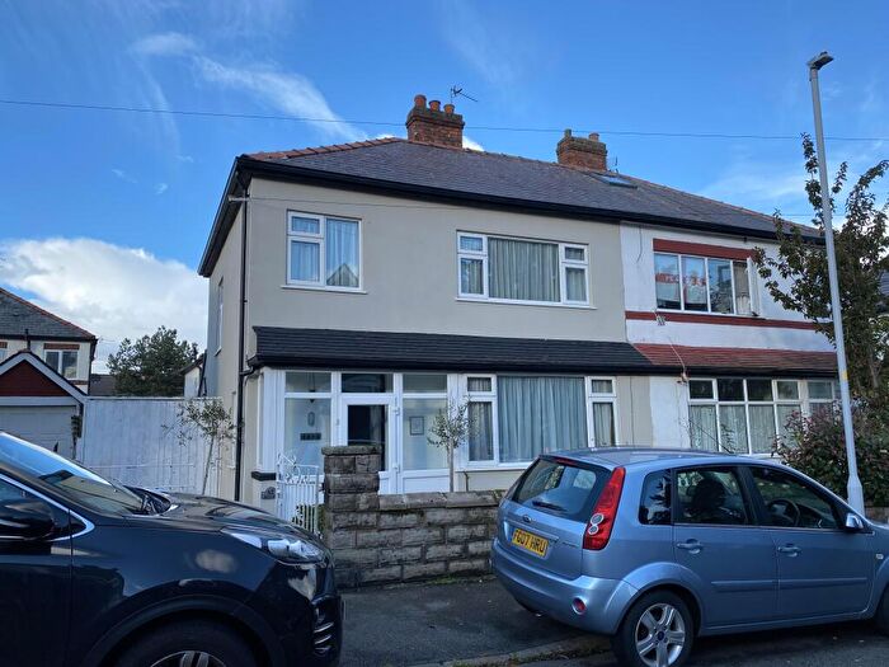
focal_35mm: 26
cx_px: 444
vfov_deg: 53.1
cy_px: 334
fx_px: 668
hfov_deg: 67.3
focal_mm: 4.25
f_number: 1.8
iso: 32
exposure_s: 1/1170
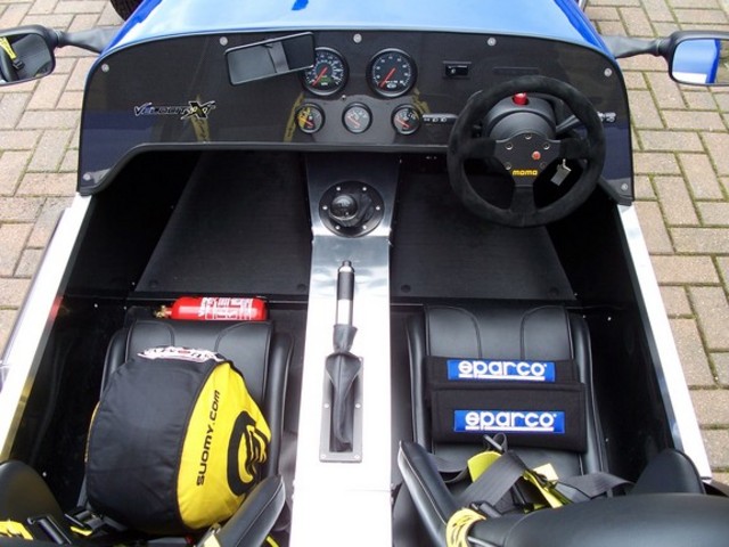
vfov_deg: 40.7
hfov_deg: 52.6
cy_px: 274
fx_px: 737
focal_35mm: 35
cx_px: 364
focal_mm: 6
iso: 80
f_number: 2.8
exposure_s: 1/90
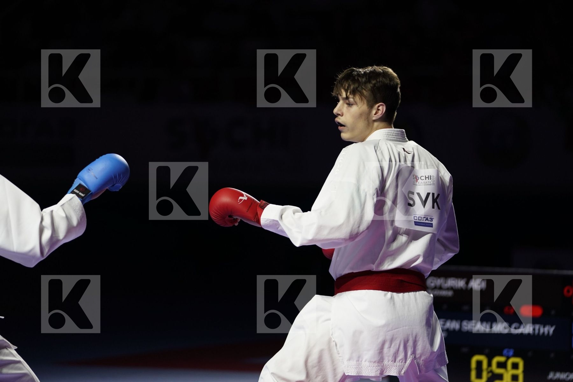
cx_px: 286
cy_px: 191
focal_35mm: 148
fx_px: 2355
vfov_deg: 9.3
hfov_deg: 13.9
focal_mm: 148
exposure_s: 1/1000
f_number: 2.8
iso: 1250
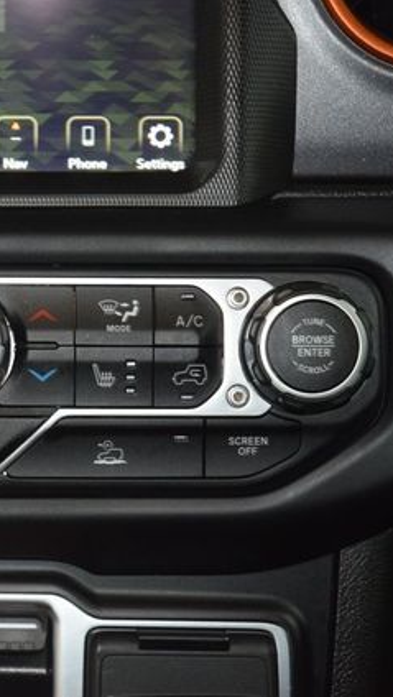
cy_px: 349
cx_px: -56
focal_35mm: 166
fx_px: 3070
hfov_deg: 7.3
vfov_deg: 13.0
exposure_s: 1/30
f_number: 4.5
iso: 2000
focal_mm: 70
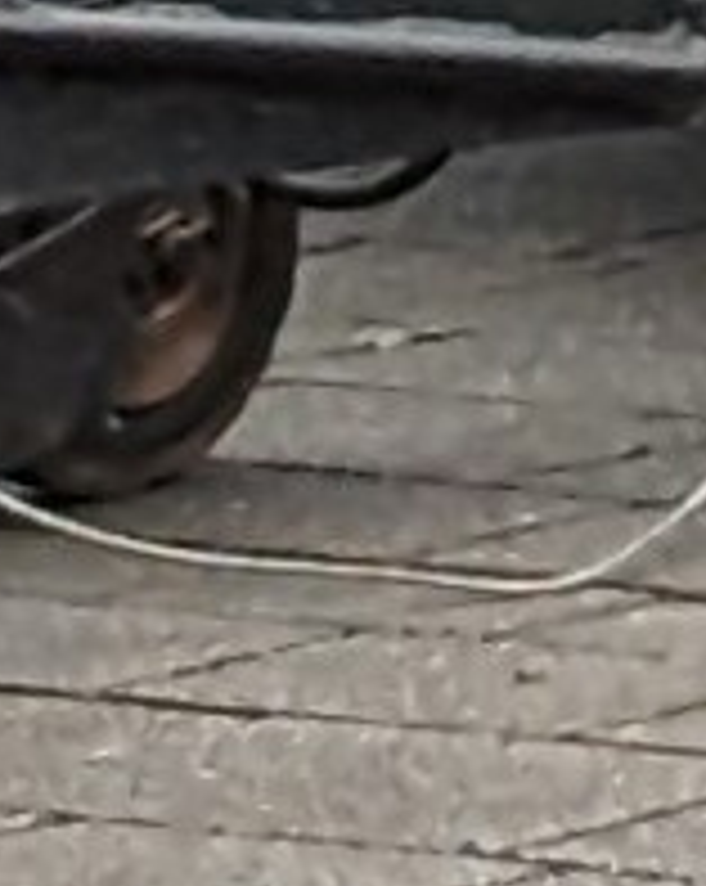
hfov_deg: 2.9
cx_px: 4227
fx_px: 12749
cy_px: -1705
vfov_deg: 3.9
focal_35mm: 487
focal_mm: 6.81
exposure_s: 1/808
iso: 41
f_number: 1.85
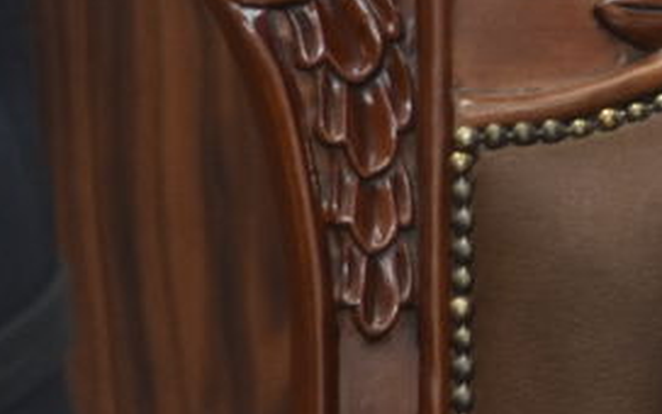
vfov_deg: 1.5
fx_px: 15588
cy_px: 386
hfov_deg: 2.4
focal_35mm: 864
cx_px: 1674
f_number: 5.6
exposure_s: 1/100
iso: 1250
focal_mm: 110
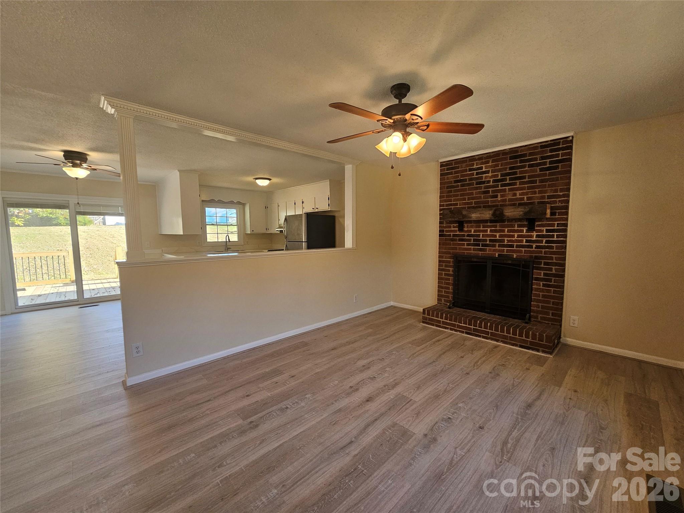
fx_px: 257
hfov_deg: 106.2
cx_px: 342
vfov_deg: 89.9
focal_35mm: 13
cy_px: 256
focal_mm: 2.2
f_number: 2.2
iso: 100
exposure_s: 1/60
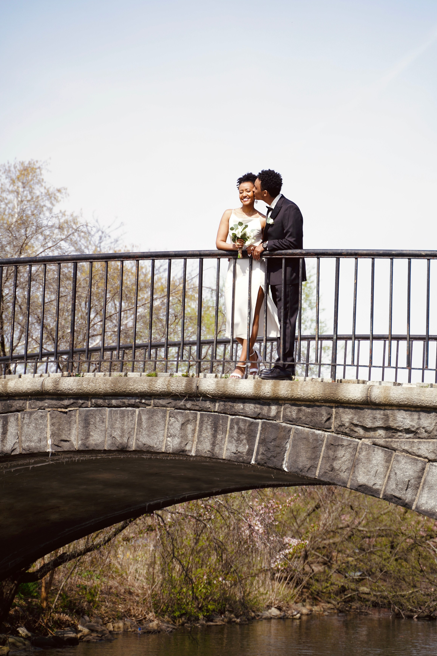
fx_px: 1620
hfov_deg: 15.4
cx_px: 246
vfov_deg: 22.9
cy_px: 302
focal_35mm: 89
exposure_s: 1/1600
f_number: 2.8
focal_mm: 75
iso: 160
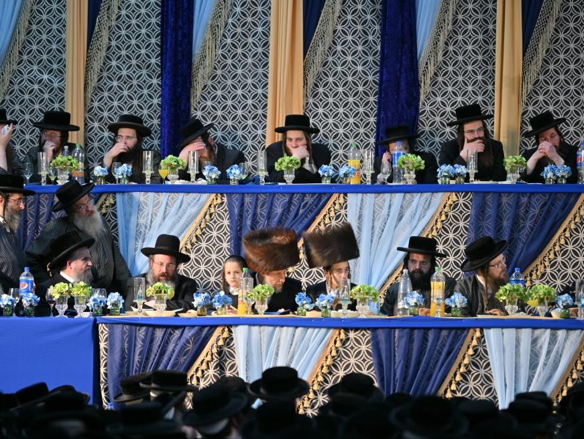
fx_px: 3814
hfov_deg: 8.8
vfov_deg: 6.6
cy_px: 227
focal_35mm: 226
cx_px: 310
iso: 320
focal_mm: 200
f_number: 2.8
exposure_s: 1/320
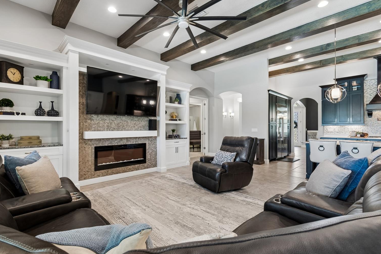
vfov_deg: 73.7
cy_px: 125
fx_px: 169
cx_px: 186
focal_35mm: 16
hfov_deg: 96.7
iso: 100
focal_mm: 10
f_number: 7.1
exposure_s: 1/1.67
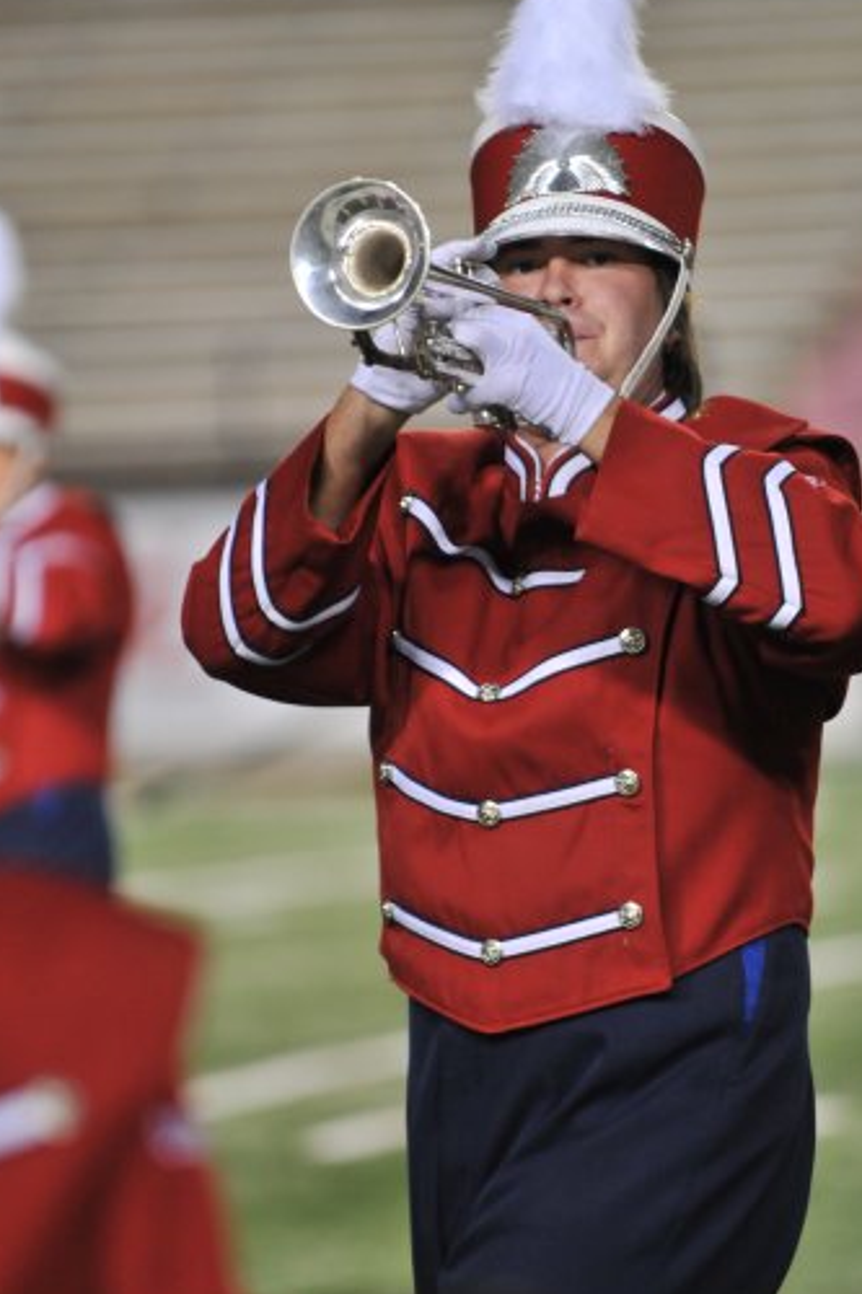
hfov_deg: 3.8
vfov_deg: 5.7
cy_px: 655
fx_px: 12938
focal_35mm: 360
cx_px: 498
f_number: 2.8
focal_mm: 200
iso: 800
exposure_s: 1/250
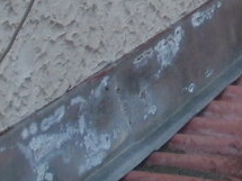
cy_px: -145
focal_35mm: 201
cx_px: 608
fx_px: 1404
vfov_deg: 7.2
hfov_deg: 8.8
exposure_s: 1/1000
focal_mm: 6.3
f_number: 3.5
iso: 100
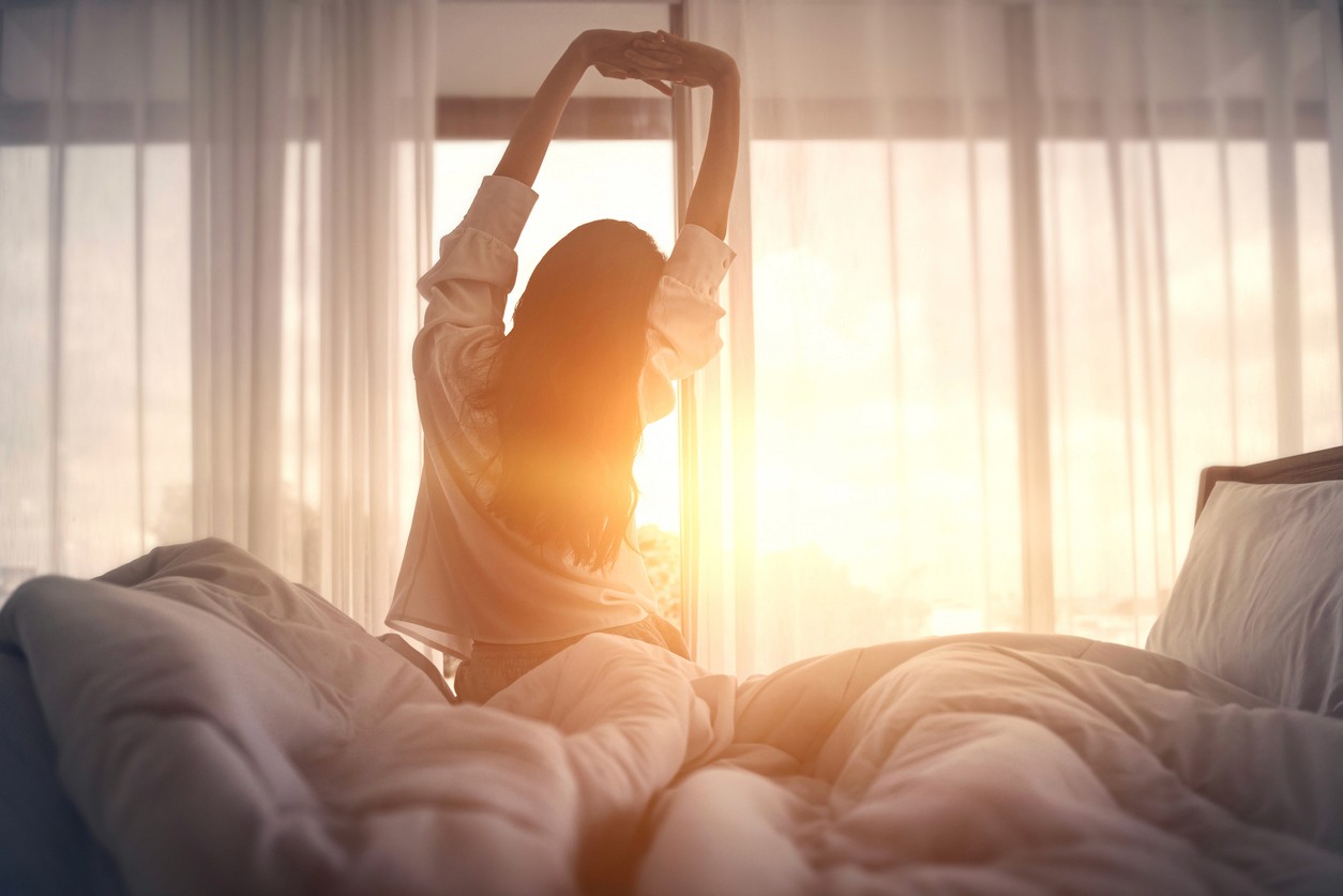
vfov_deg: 49.6
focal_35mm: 26
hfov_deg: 69.4
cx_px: 672
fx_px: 970
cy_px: 448
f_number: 2.8
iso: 100
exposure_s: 1/1250
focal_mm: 26
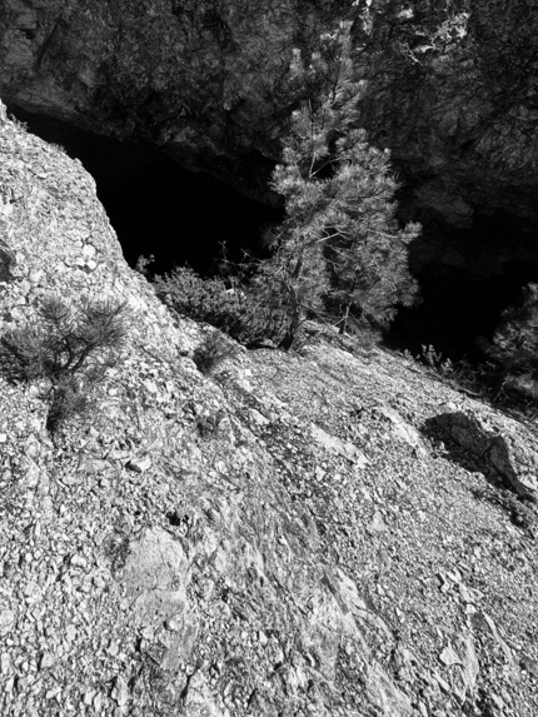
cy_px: 161
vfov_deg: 64.3
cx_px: 140
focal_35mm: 25
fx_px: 518
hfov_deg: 52.7
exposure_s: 1/1637
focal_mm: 2.22
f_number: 2.2
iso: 50
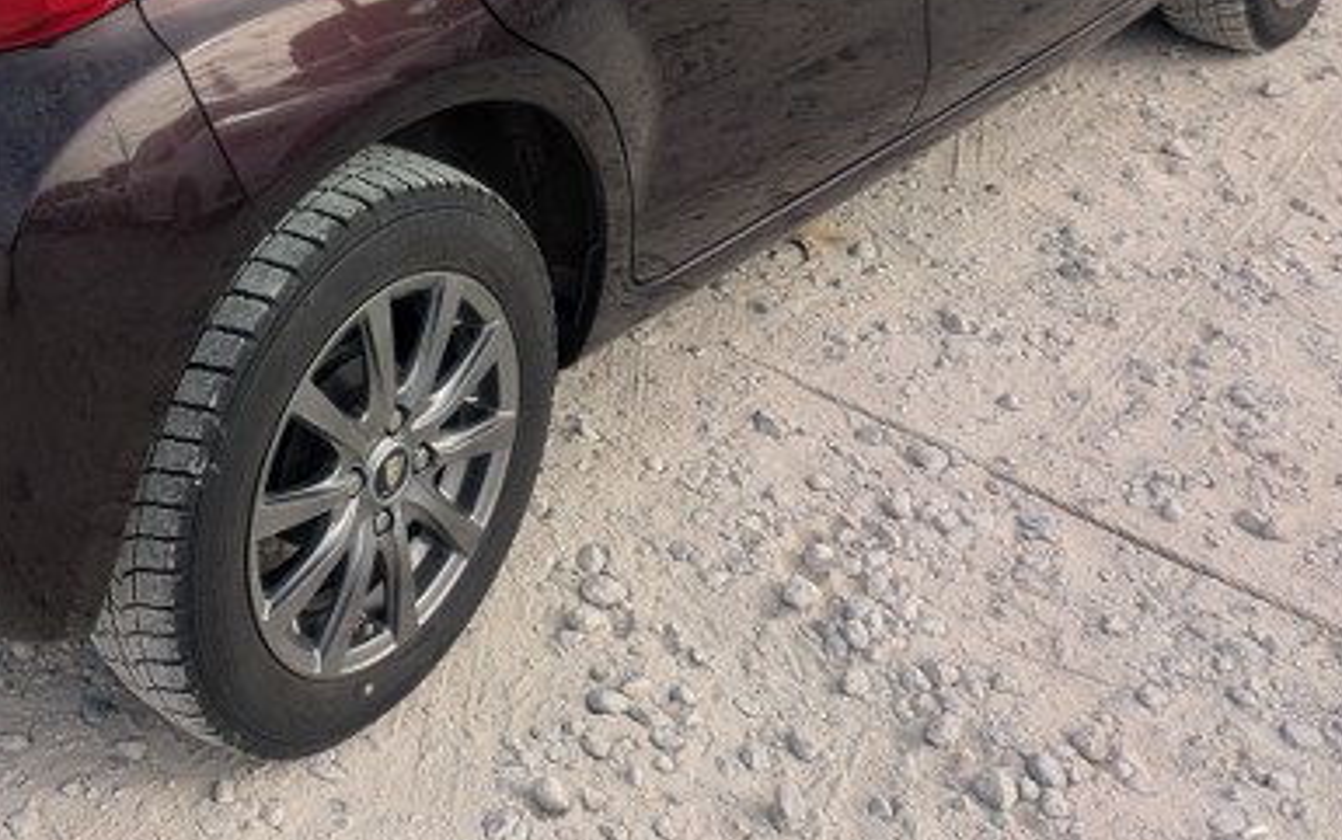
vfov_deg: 21.8
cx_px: 232
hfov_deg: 35.5
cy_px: -178
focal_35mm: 55
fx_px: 2012
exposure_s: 1/1692
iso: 50
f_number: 1.89
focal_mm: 5.43
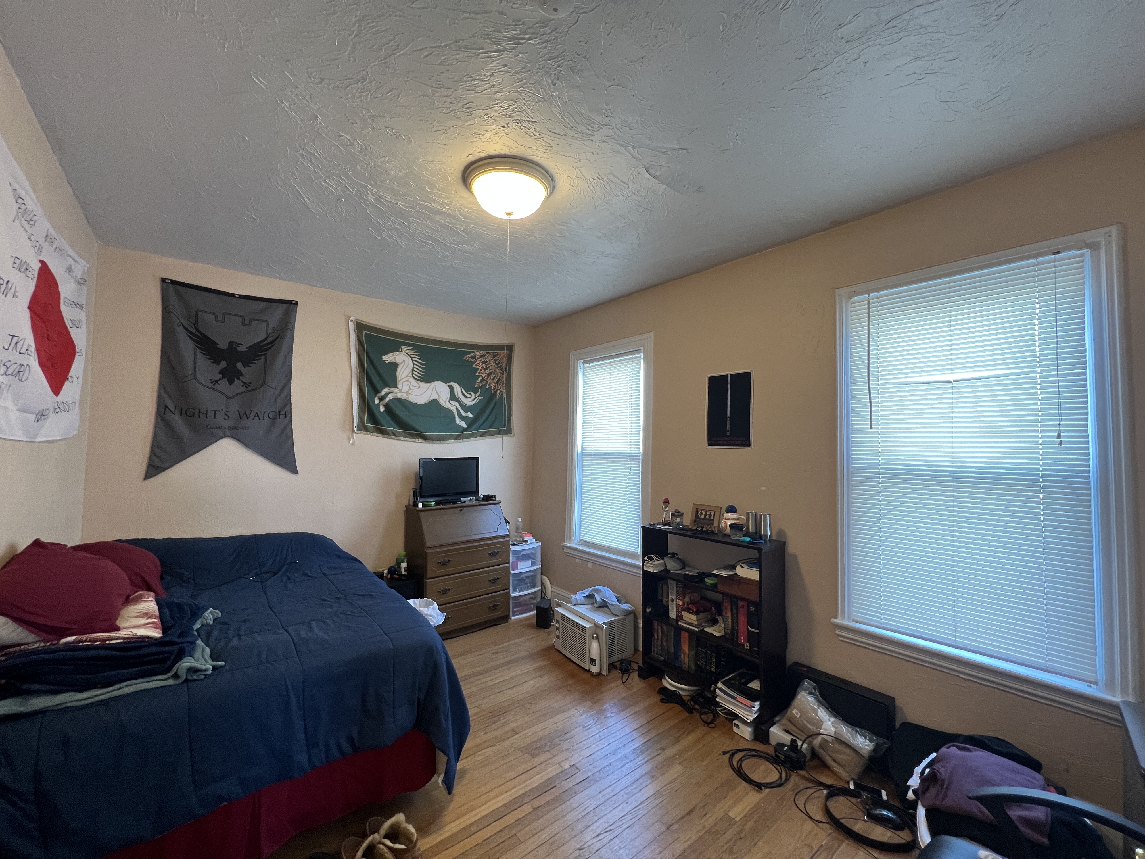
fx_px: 430
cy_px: 430
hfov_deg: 106.2
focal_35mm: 13
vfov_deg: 89.9
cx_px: 572
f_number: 1.8
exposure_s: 1/60
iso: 200
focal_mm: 1.57
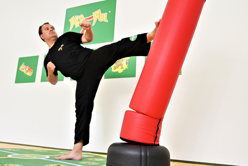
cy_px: 83
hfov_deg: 61.9
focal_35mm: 30
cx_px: 124
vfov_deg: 43.6
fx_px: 207
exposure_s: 1/80
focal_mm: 20
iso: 280
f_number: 3.8
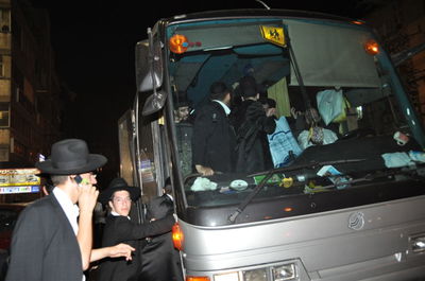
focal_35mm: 30
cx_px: 212
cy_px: 140
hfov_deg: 62.0
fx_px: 353
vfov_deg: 43.4
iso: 800
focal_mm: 20
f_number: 4
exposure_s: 1/60
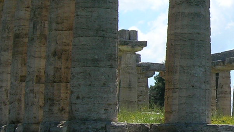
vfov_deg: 9.6
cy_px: 26
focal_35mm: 126
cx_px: 261
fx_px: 782
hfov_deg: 16.5
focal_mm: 5.7
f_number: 4.9
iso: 50
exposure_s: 1/377
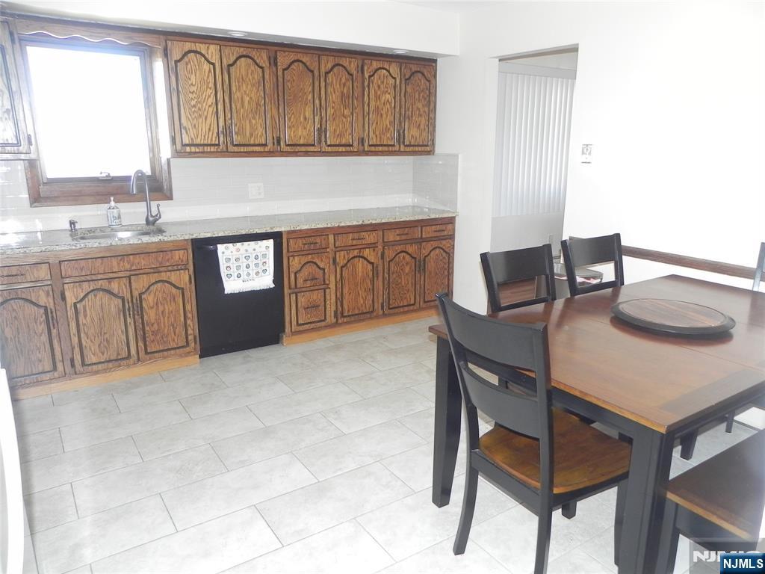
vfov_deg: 53.1
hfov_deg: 67.3
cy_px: 287
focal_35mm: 26
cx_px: 382
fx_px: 575
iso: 206
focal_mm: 4.6
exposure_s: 1/30
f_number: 2.8
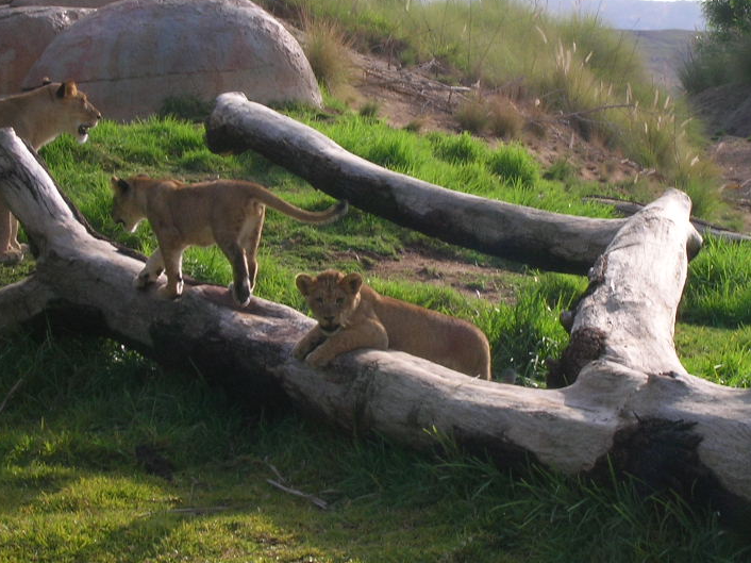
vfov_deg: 10.0
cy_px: 222
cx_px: 488
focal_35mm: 148
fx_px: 3210
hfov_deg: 13.3
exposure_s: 1/84.2
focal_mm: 17.1
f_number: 8.2
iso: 50
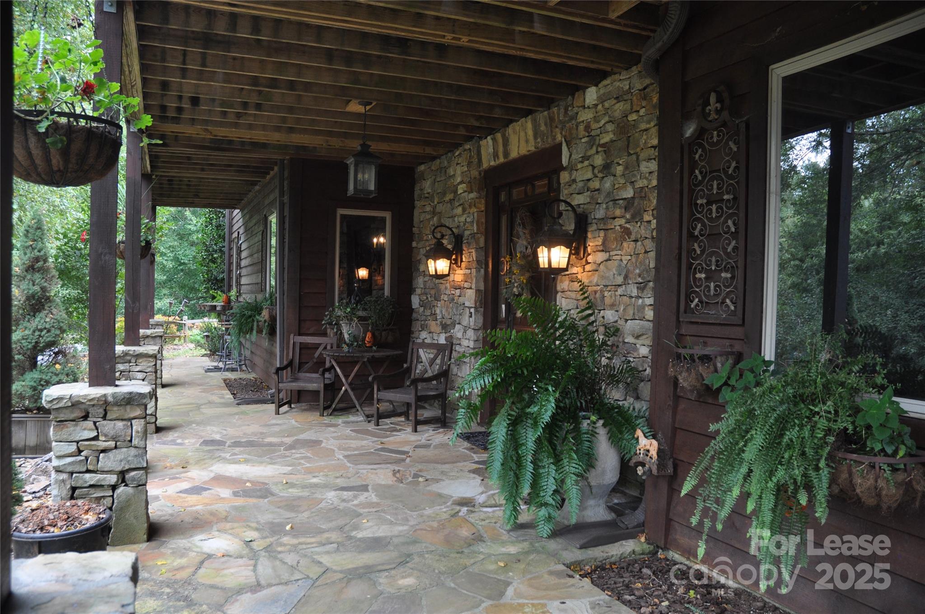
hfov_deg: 67.4
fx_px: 693
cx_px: 462
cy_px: 307
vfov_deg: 47.8
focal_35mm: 27
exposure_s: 1/80
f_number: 4.5
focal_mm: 18
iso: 400
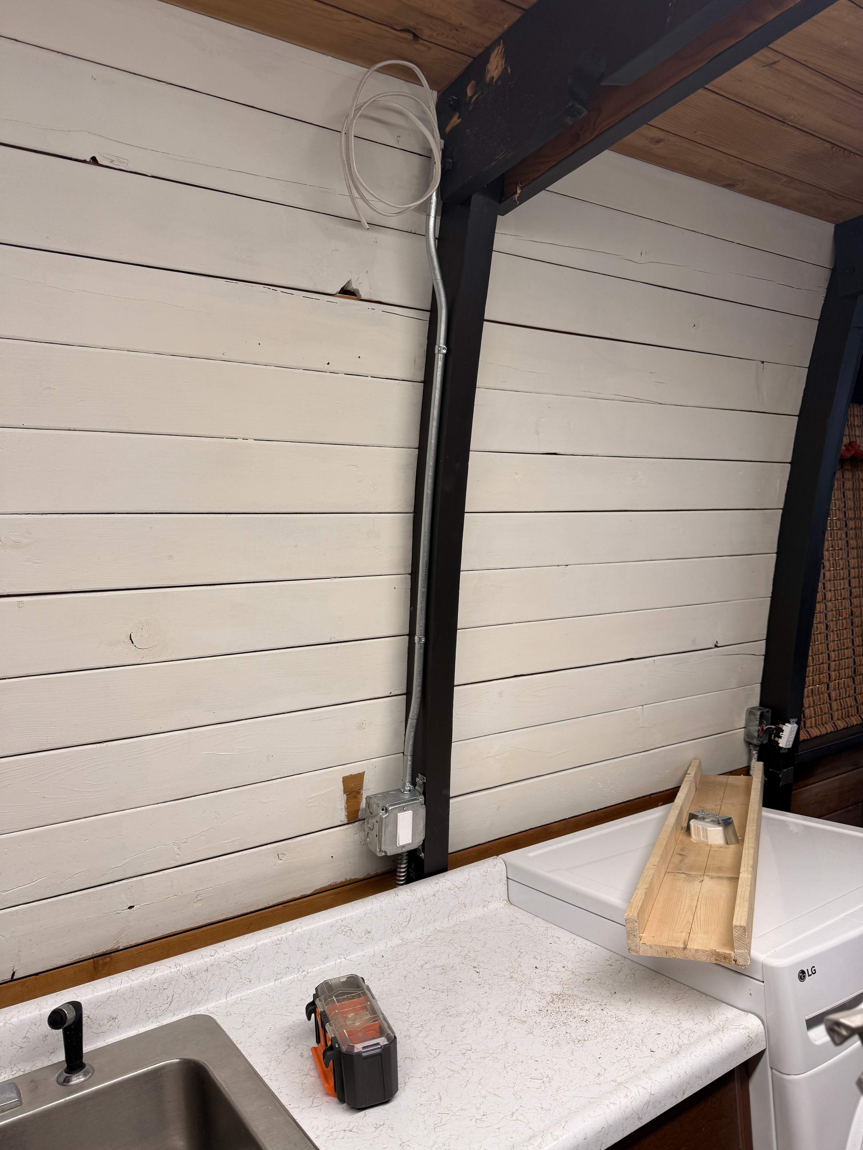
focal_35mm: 24
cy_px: 575
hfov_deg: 56.8
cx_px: 432
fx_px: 798
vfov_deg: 71.6
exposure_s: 1/120
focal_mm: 6.76
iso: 100
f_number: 1.78
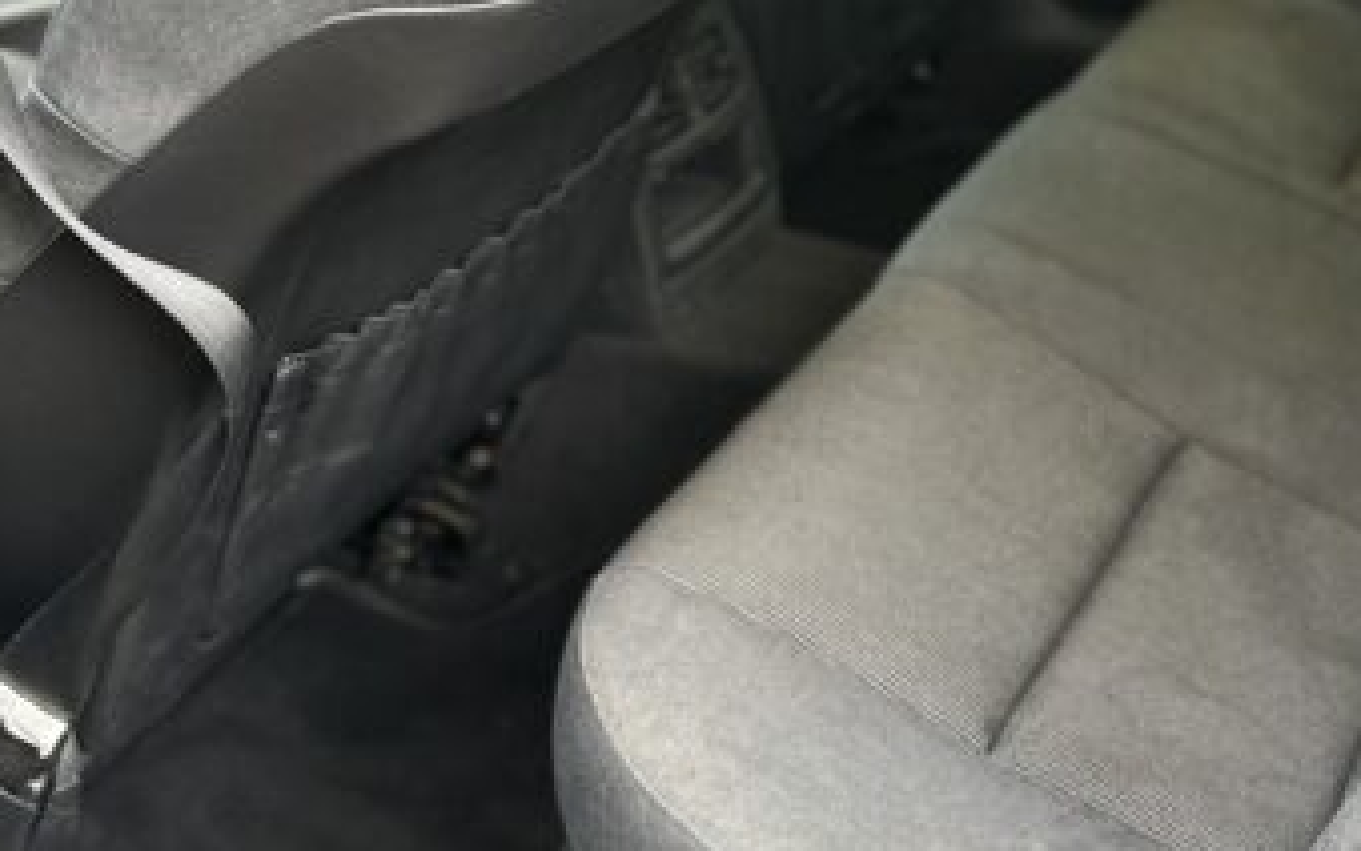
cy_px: 165
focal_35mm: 60
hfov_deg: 33.1
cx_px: 1080
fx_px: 2226
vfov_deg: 21.4
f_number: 1.78
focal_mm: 6.86
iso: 125
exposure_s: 1/121
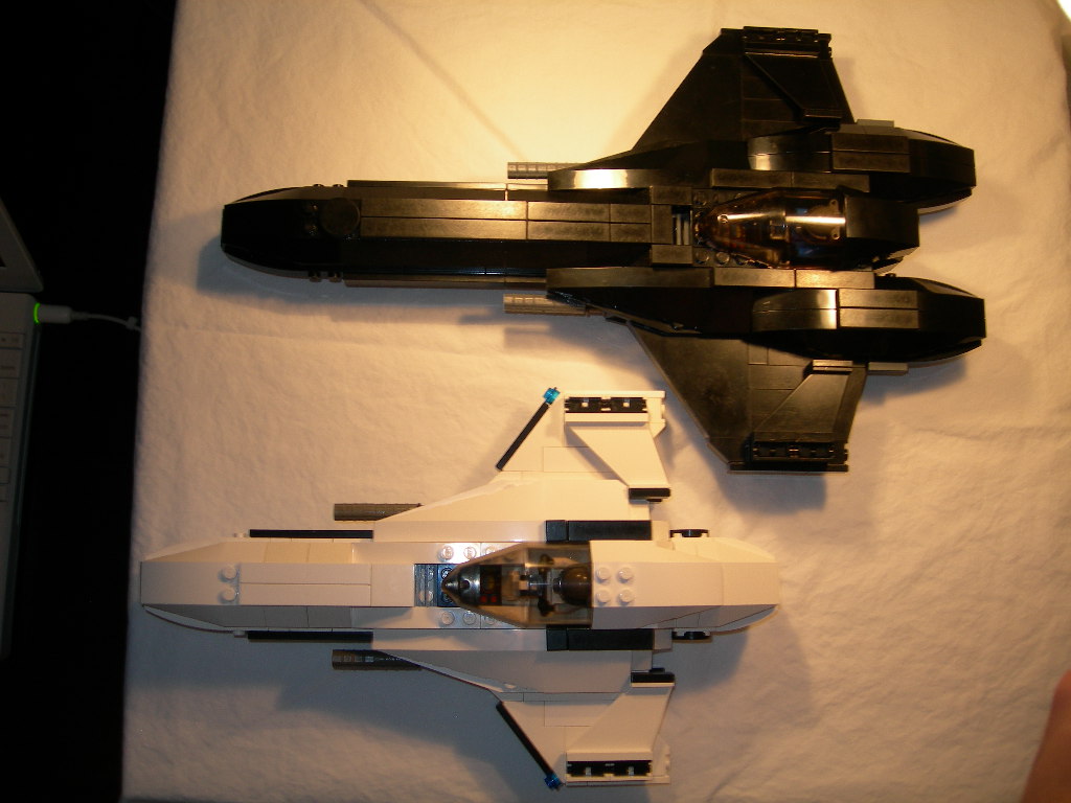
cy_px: 402
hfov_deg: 49.0
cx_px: 536
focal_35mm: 38
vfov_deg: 37.7
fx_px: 1176
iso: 50
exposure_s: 1/87.4
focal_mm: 7.8
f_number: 2.8
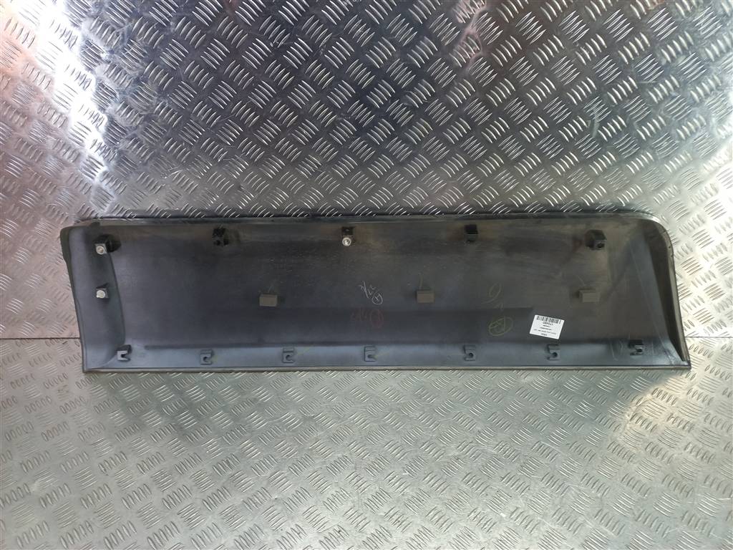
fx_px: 529
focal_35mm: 25
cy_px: 275
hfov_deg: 69.4
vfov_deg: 54.9
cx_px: 366
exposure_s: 1/50
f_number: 1.8
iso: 64
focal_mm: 4.6
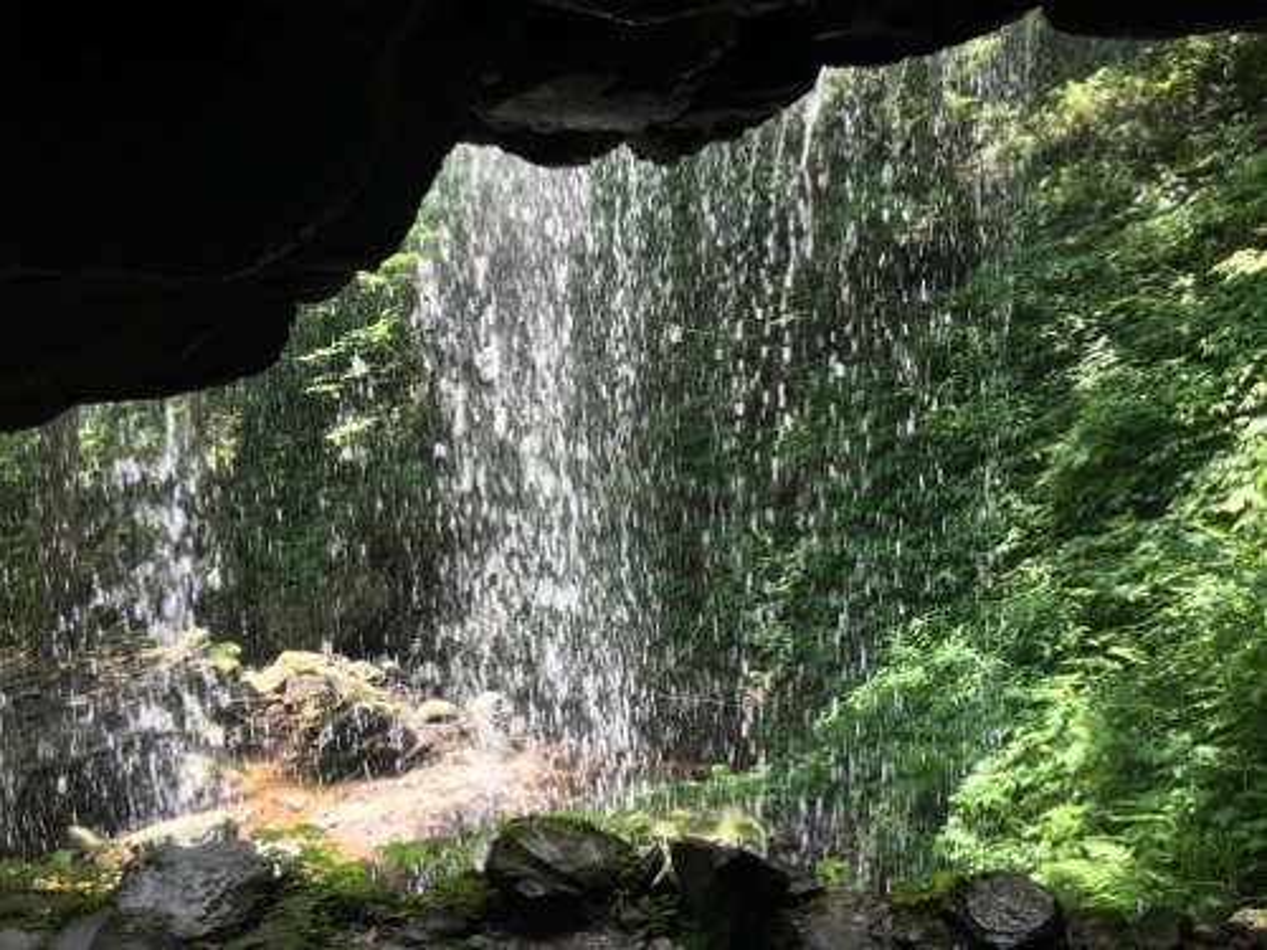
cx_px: 634
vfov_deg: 48.2
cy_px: 475
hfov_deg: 61.7
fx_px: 1061
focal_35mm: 29
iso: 40
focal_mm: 4.15
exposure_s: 1/120
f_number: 2.2
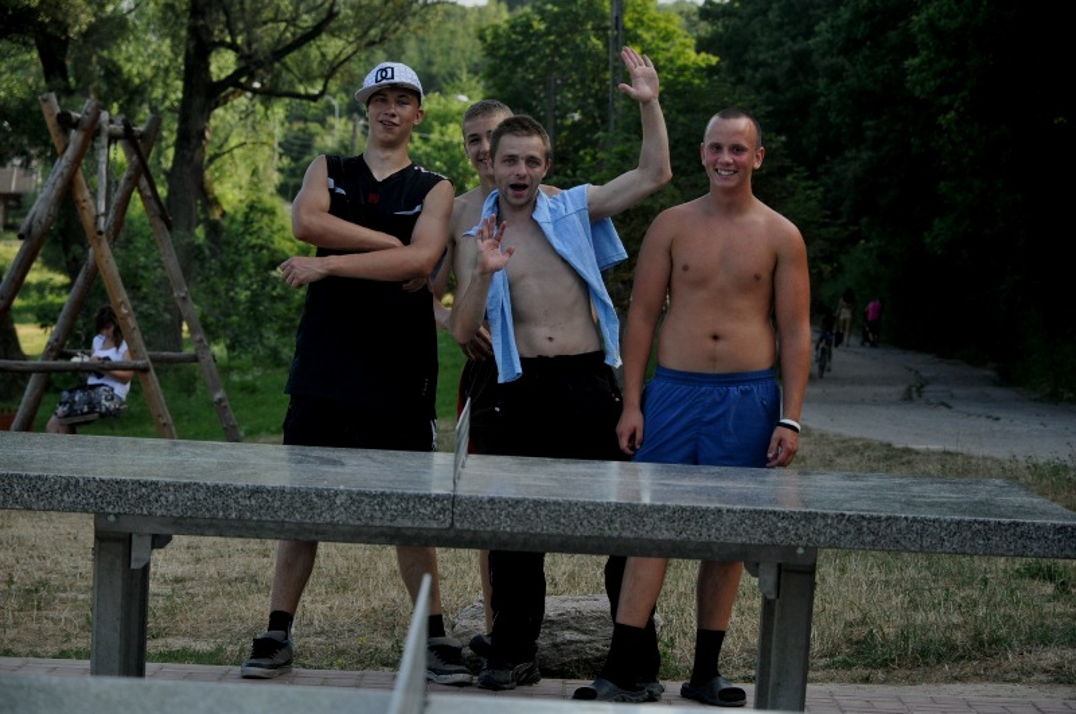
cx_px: 538
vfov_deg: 10.7
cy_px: 357
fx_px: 3805
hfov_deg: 16.1
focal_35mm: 128
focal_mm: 85
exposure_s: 1/1000
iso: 800
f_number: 5.6
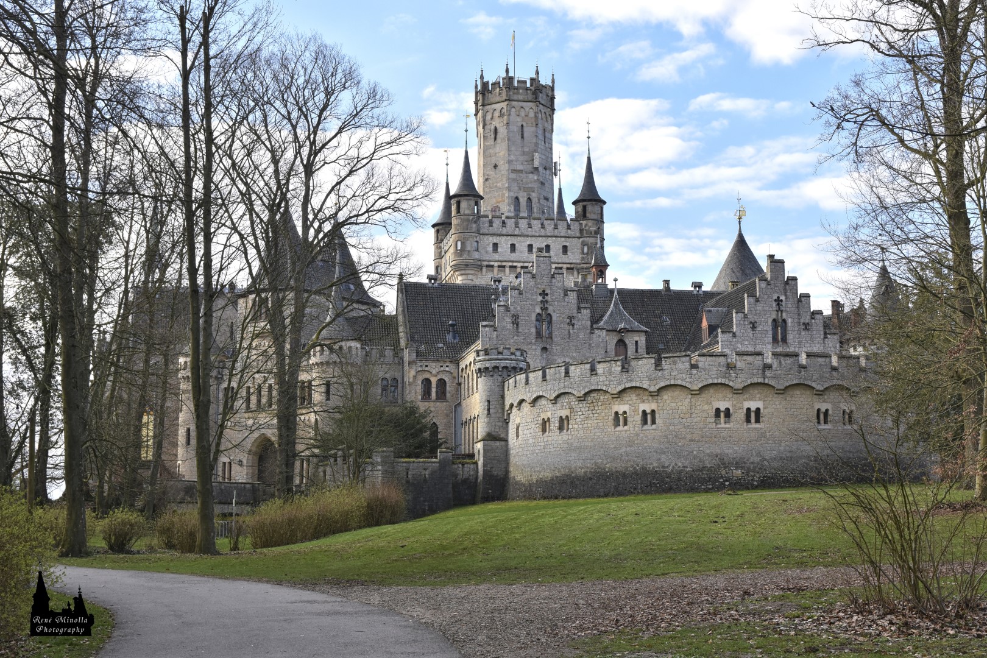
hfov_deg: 42.3
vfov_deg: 28.9
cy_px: 329
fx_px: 1275
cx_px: 494
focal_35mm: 46
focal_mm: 31
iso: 200
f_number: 8
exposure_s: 1/250
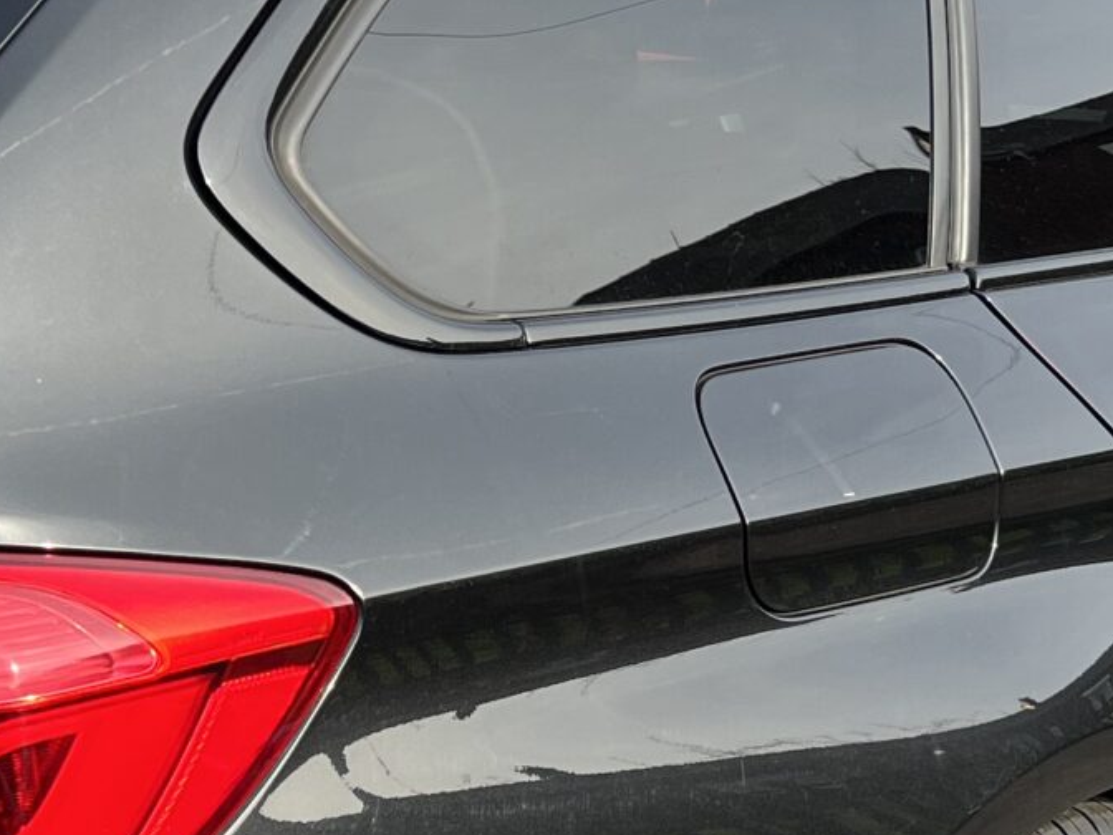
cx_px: 457
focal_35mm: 99
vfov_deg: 14.9
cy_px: 620
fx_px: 3183
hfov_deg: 19.8
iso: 50
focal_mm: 5.7
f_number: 1.5
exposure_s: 1/650
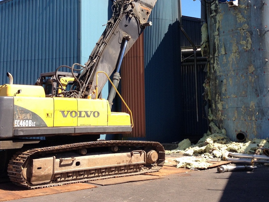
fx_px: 420
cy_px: 56
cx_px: 149
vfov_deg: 26.8
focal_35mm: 54
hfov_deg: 35.5
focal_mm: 4.13
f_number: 2.4
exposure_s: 1/775
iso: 50
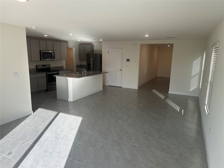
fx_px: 155
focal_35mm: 24
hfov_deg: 71.6
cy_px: 84
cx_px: 112
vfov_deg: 56.8
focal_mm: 6.86
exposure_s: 1/516
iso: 80
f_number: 1.78
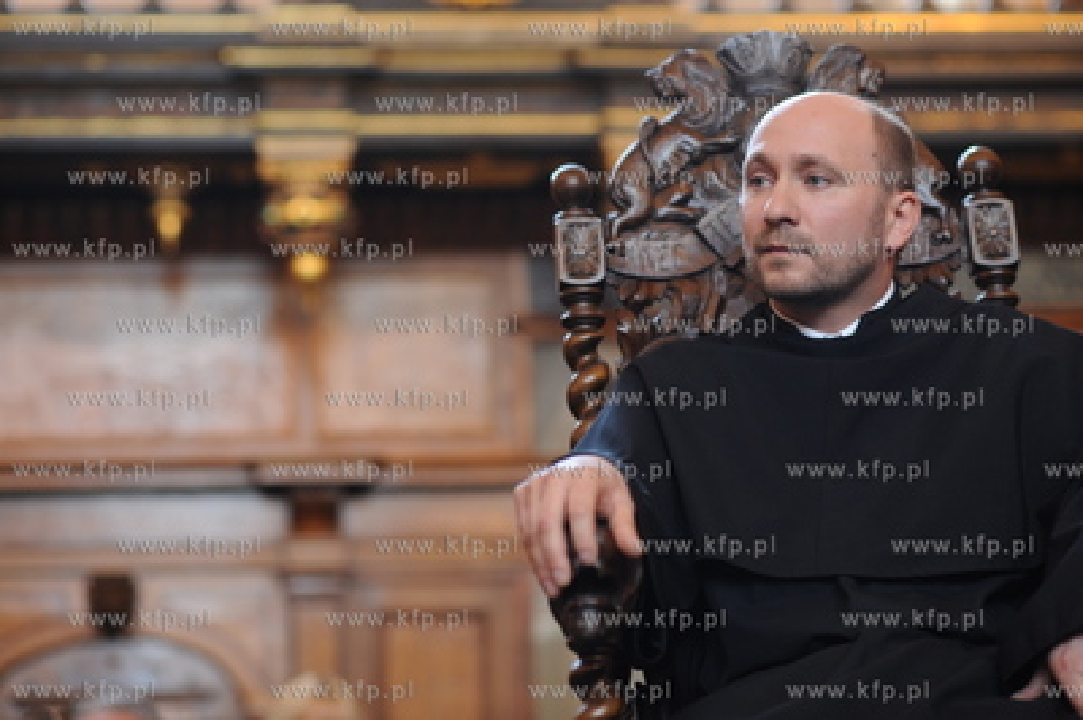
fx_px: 2555
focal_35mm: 85
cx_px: 542
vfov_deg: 16.0
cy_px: 360
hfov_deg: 23.9
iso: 800
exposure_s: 1/50
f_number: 2.8
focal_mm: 85
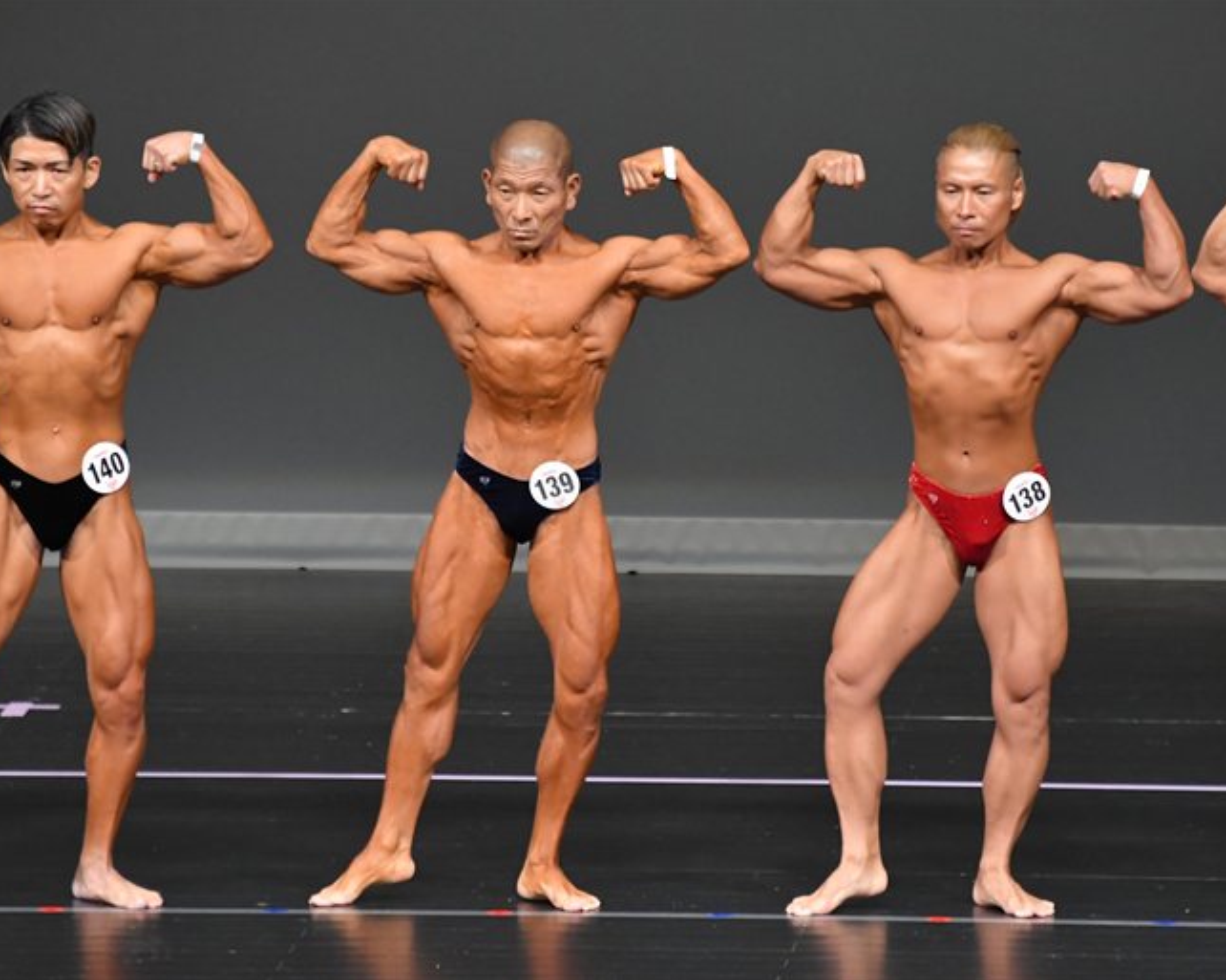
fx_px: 15414
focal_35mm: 425
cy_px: 489
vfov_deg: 3.6
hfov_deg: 4.6
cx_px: 692
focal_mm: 250
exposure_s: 1/400
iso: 4000
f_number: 5.6
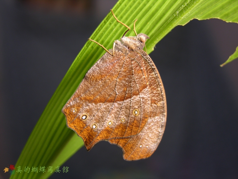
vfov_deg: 16.8
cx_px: 119
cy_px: 90
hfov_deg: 22.3
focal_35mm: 88
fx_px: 605
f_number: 3.5
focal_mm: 22.3
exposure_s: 1/8.3
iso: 50
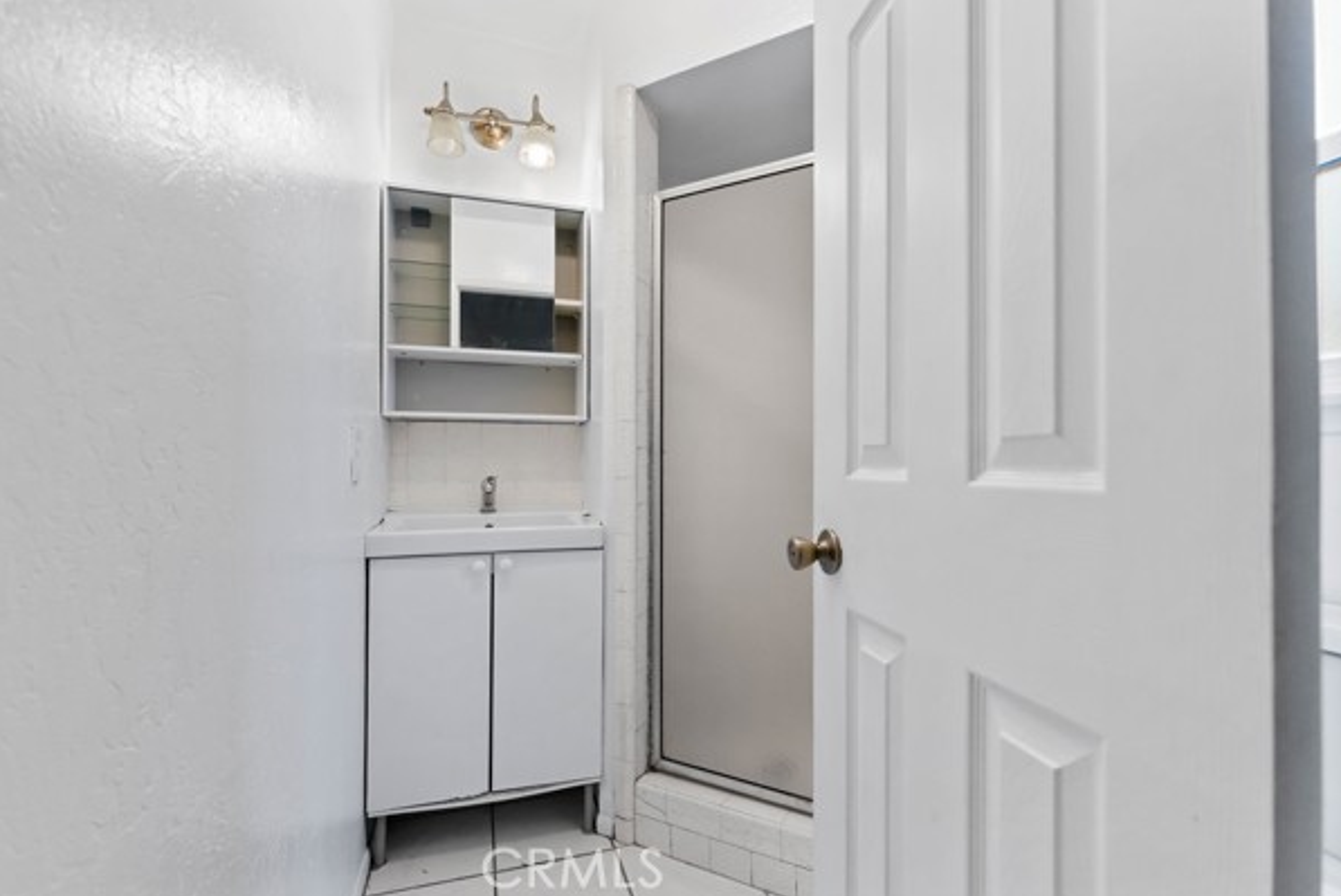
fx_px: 559
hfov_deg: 100.3
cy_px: 421
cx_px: 663
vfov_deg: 77.3
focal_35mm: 15
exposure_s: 1/50
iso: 2000
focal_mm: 14
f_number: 5
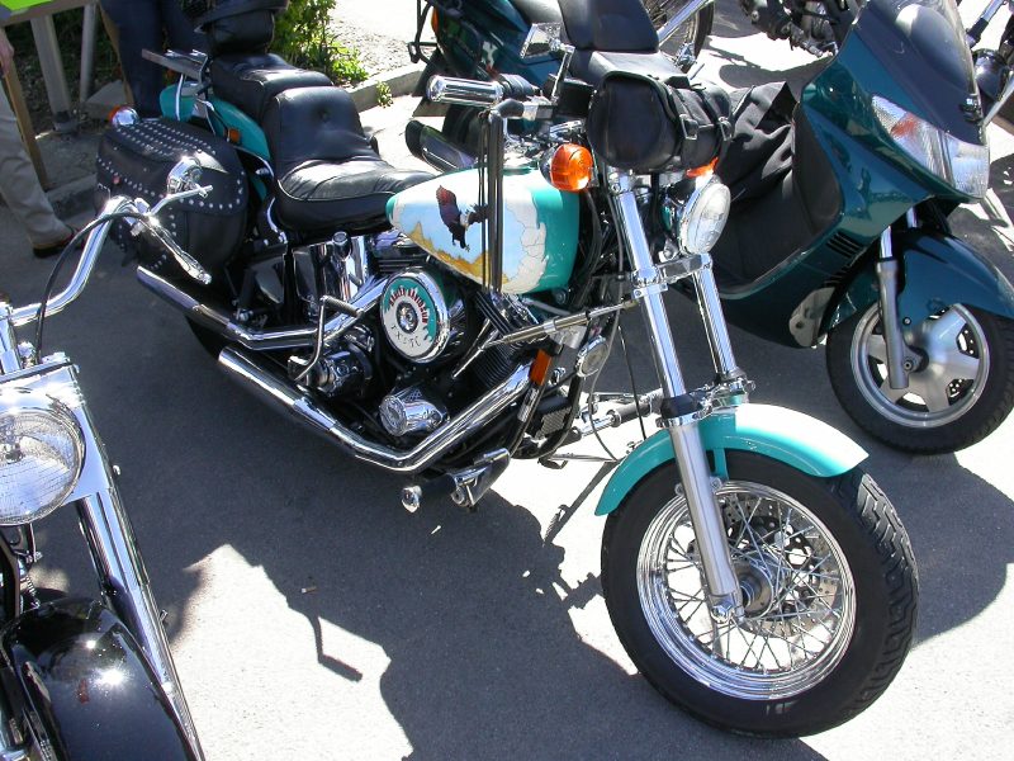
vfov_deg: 37.7
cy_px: 380
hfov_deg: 49.0
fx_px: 1113
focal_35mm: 38
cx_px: 507
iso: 100
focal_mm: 7.85
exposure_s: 1/151
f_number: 4.7
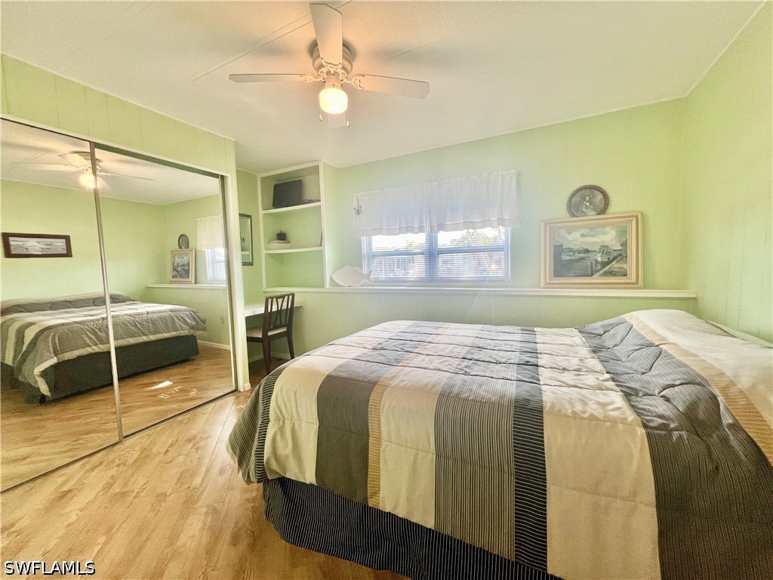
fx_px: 290
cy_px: 290
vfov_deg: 89.9
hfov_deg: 106.2
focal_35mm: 13
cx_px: 386
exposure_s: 1/120
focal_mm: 1.57
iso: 125
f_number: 1.8
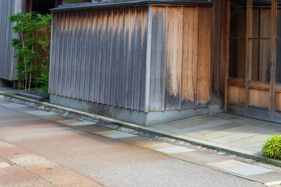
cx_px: 380
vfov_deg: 14.7
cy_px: -68
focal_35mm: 88
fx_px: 687
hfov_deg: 20.7
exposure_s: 1/125
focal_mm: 31
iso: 100
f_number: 5.6
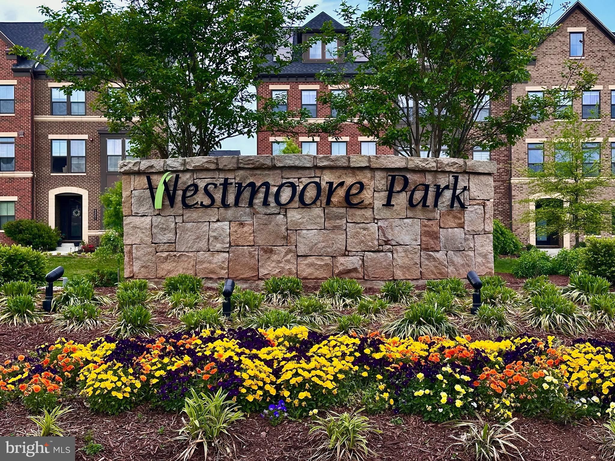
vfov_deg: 30.3
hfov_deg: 39.7
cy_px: 230
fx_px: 853
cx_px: 308
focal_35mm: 48
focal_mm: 6.86
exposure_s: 1/714
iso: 64
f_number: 1.78
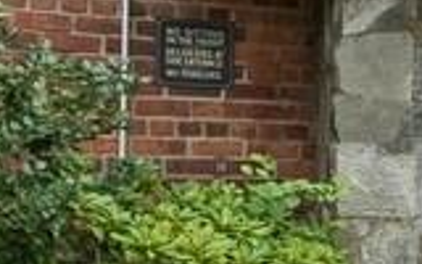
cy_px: 222
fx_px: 1380
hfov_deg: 13.9
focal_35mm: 120
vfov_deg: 10.9
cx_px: 914
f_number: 11
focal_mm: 21
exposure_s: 1/25
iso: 100
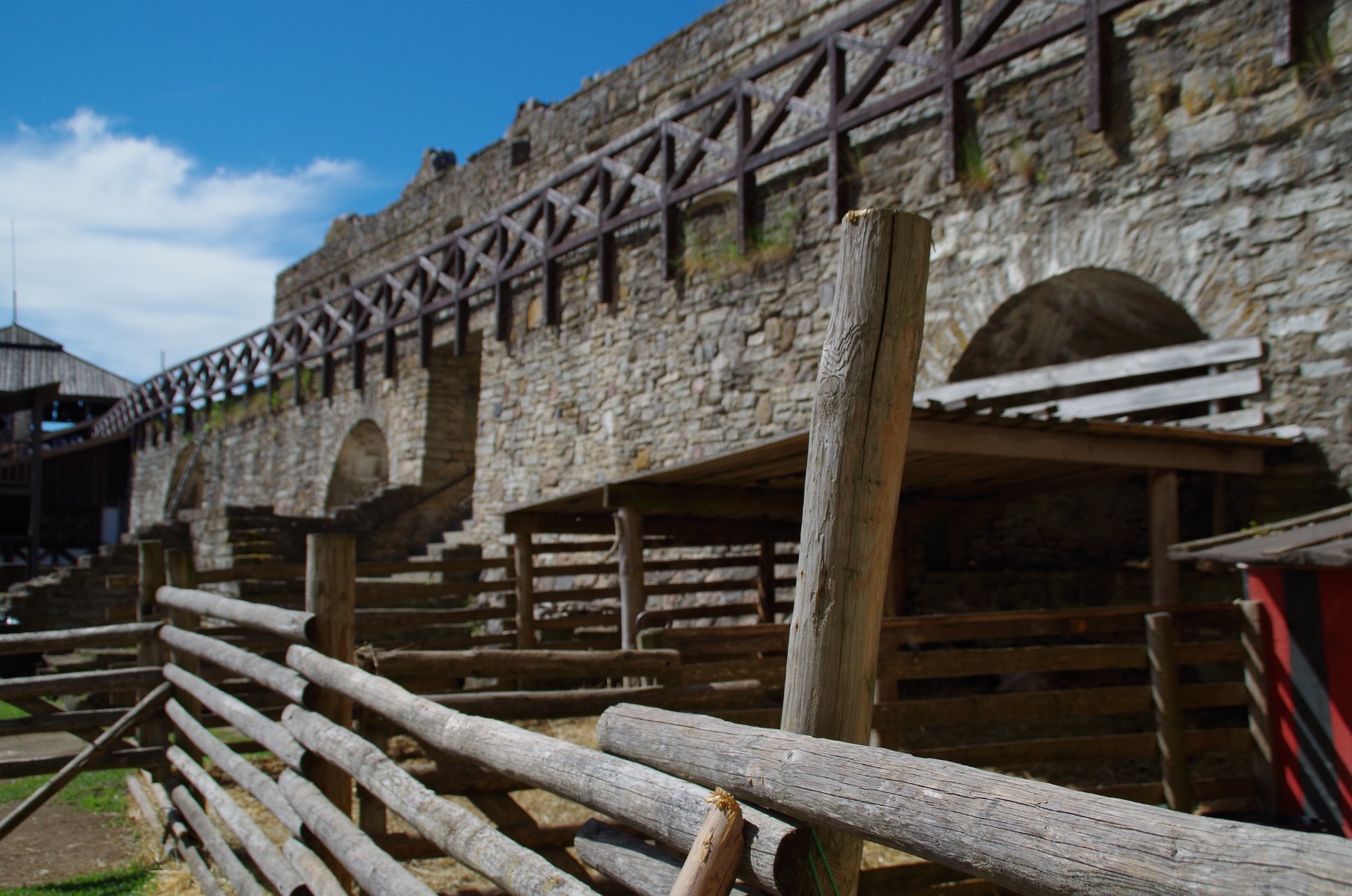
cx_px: 676
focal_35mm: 42
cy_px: 448
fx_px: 1574
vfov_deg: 31.8
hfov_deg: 46.5
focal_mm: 28
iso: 200
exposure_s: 1/1250
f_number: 5.6
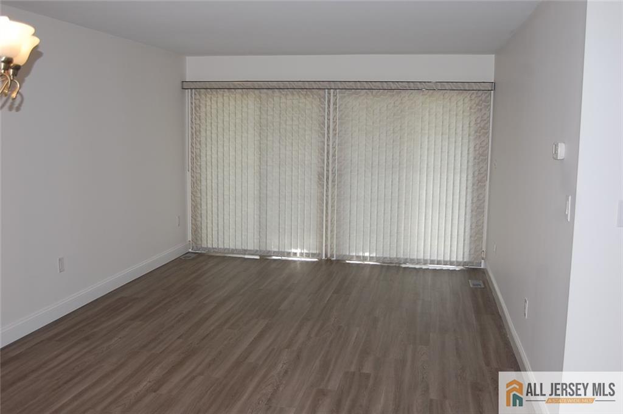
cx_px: 312
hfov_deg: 55.2
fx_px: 596
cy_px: 207
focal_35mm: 34
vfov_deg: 38.3
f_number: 3.8
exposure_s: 1/60
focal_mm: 23
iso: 200
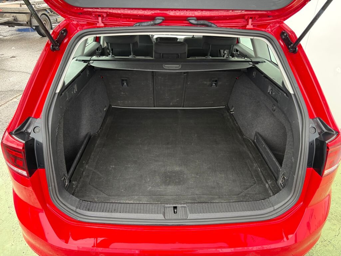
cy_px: 128
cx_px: 170
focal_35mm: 26
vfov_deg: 53.1
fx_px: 256
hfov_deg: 67.3
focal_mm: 5.96
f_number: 1.6
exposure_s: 1/243
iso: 100
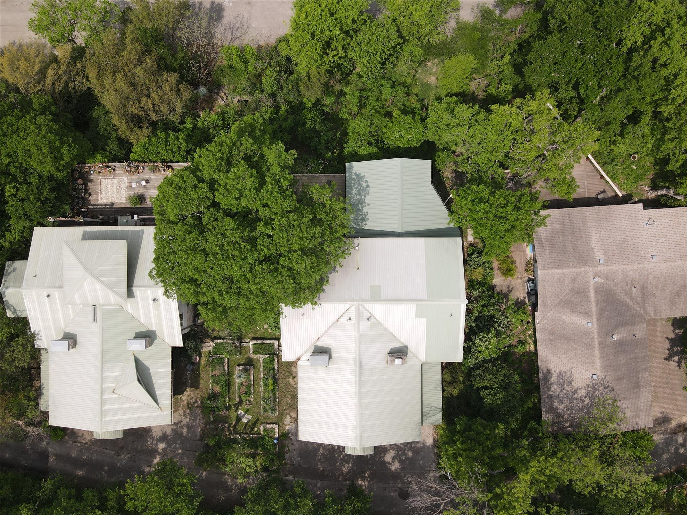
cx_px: 344
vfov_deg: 56.8
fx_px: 476
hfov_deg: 71.6
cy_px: 258
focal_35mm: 24
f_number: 2.8
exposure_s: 1/50
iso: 100
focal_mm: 4.5
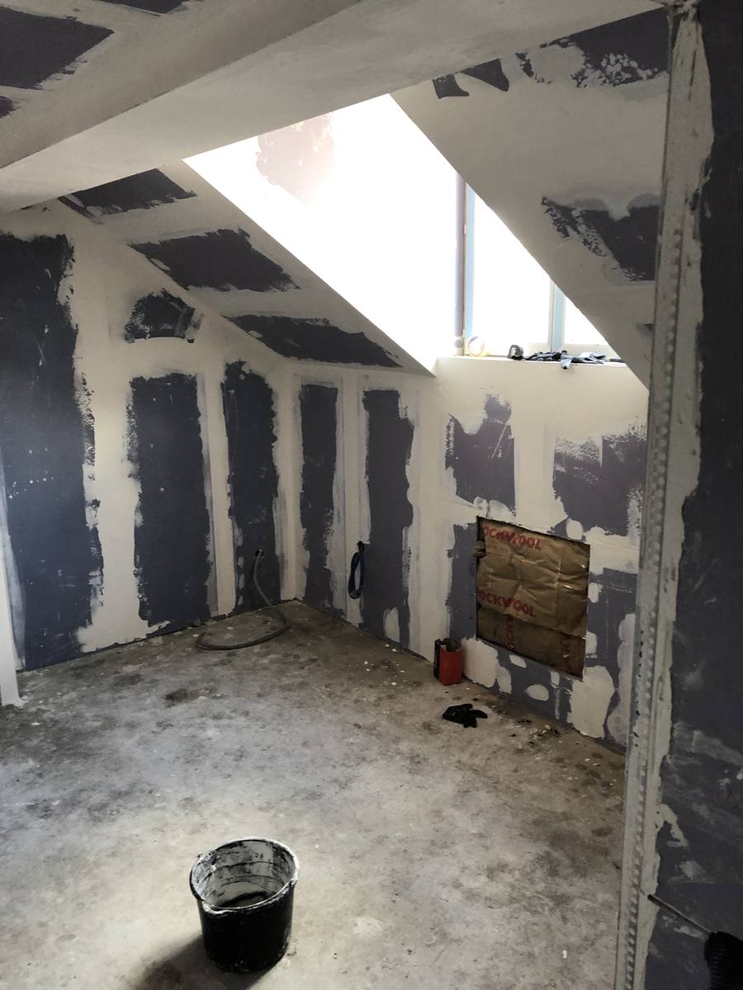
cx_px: 372
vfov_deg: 63.4
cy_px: 495
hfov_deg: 49.7
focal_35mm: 28
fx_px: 801
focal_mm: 3.99
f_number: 1.8
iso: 40
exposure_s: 1/25
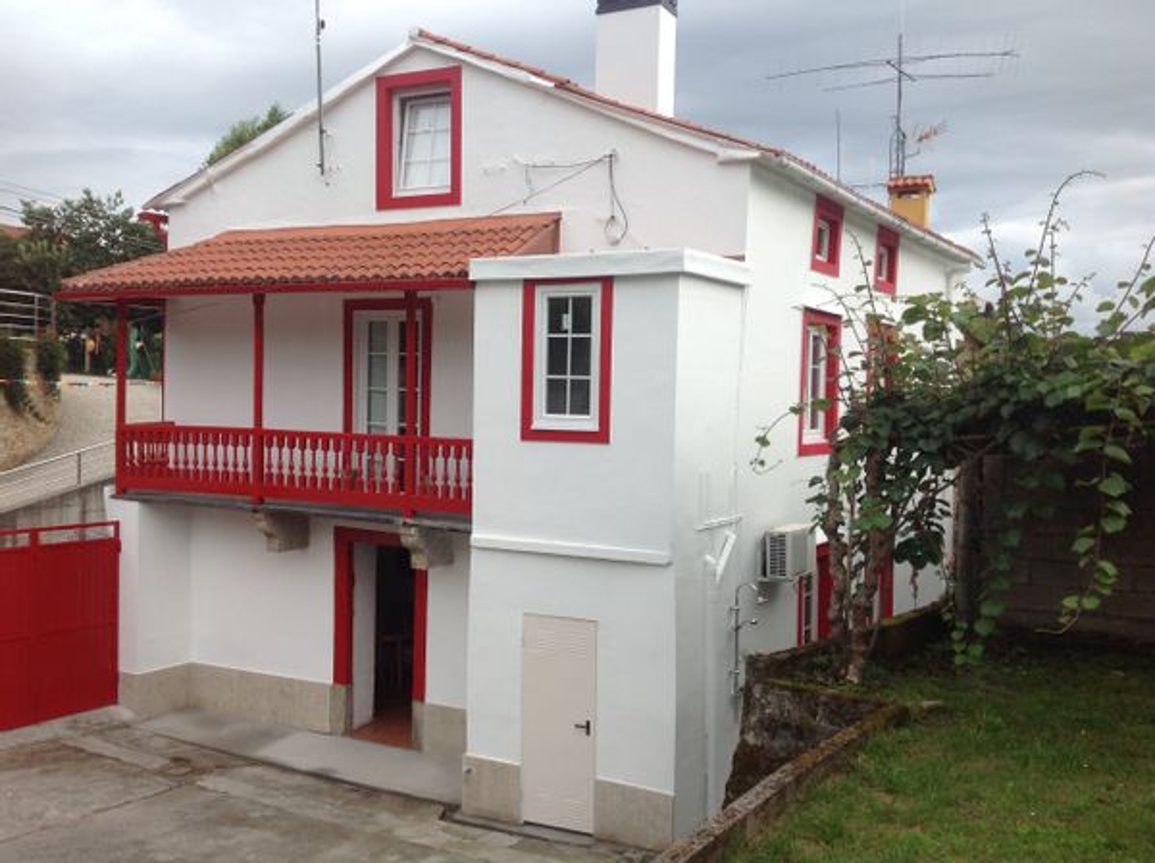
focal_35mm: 35
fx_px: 1166
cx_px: 578
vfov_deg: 40.6
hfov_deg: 52.7
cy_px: 432
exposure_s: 1/1008
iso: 50
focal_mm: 4.28
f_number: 2.4
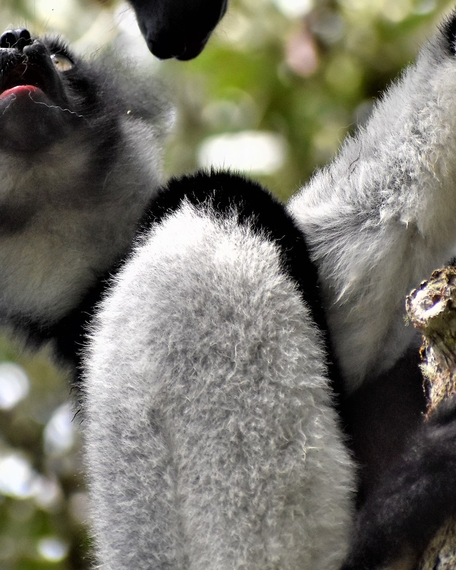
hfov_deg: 1.5
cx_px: 170
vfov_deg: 1.9
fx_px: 16957
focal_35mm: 1005
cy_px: 158
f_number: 6.3
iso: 800
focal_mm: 300
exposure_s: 1/640
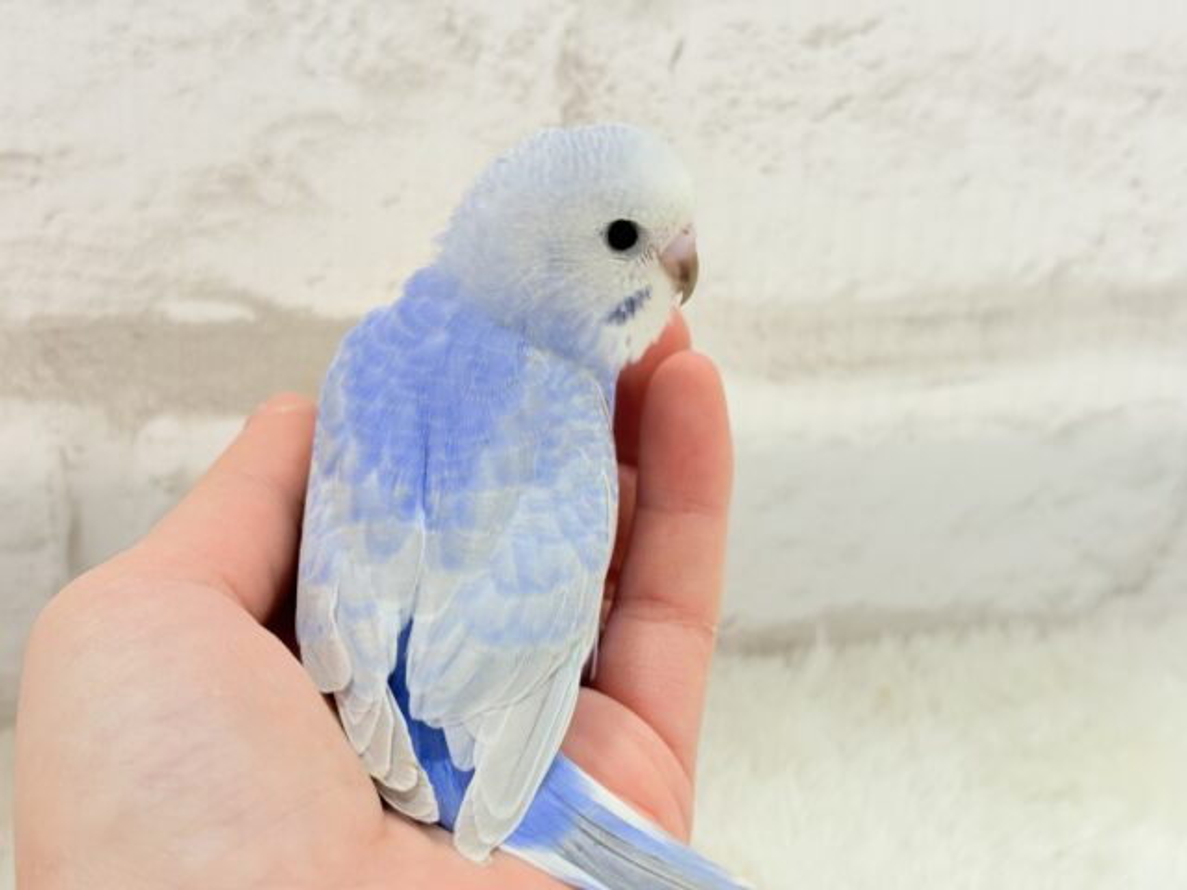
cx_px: 594
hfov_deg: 36.8
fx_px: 1783
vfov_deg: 28.0
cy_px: 445
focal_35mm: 52
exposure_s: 1/50
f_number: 1.6
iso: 64
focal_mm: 5.96
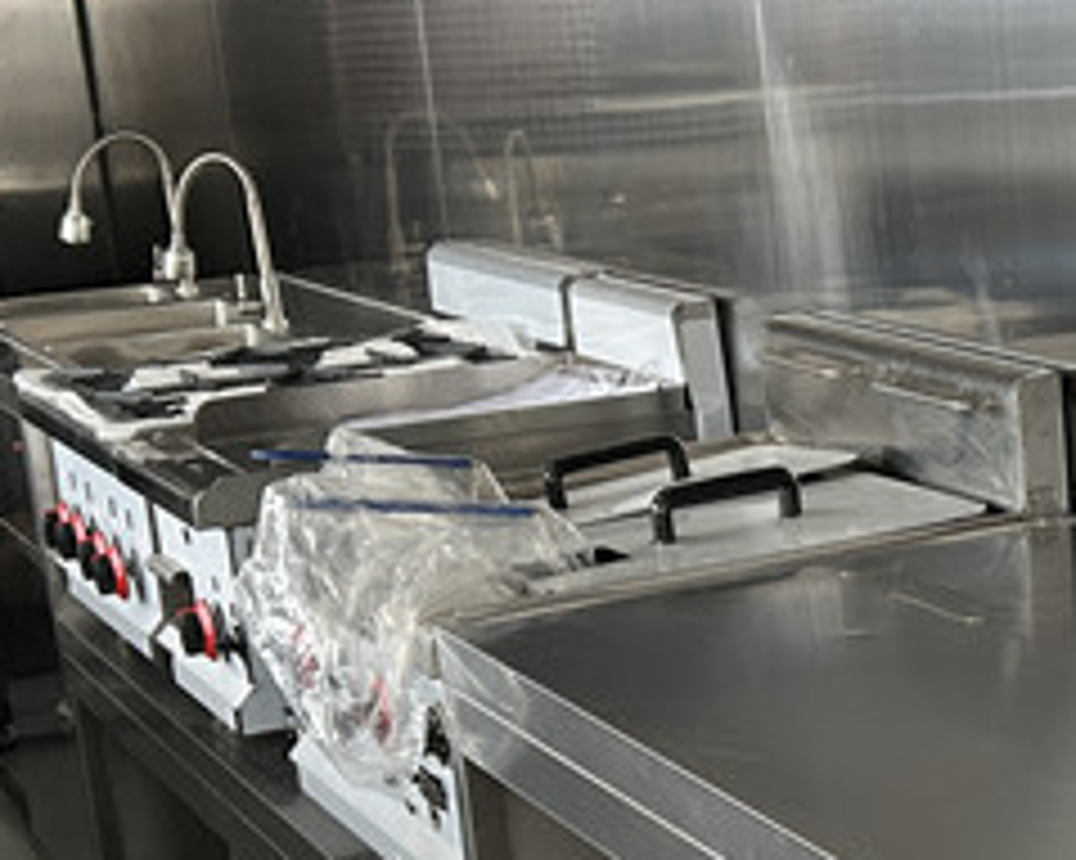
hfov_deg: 21.5
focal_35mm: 85
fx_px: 2706
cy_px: 671
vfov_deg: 17.9
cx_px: 1135
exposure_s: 1/70
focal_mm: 5.7
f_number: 1.5
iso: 125
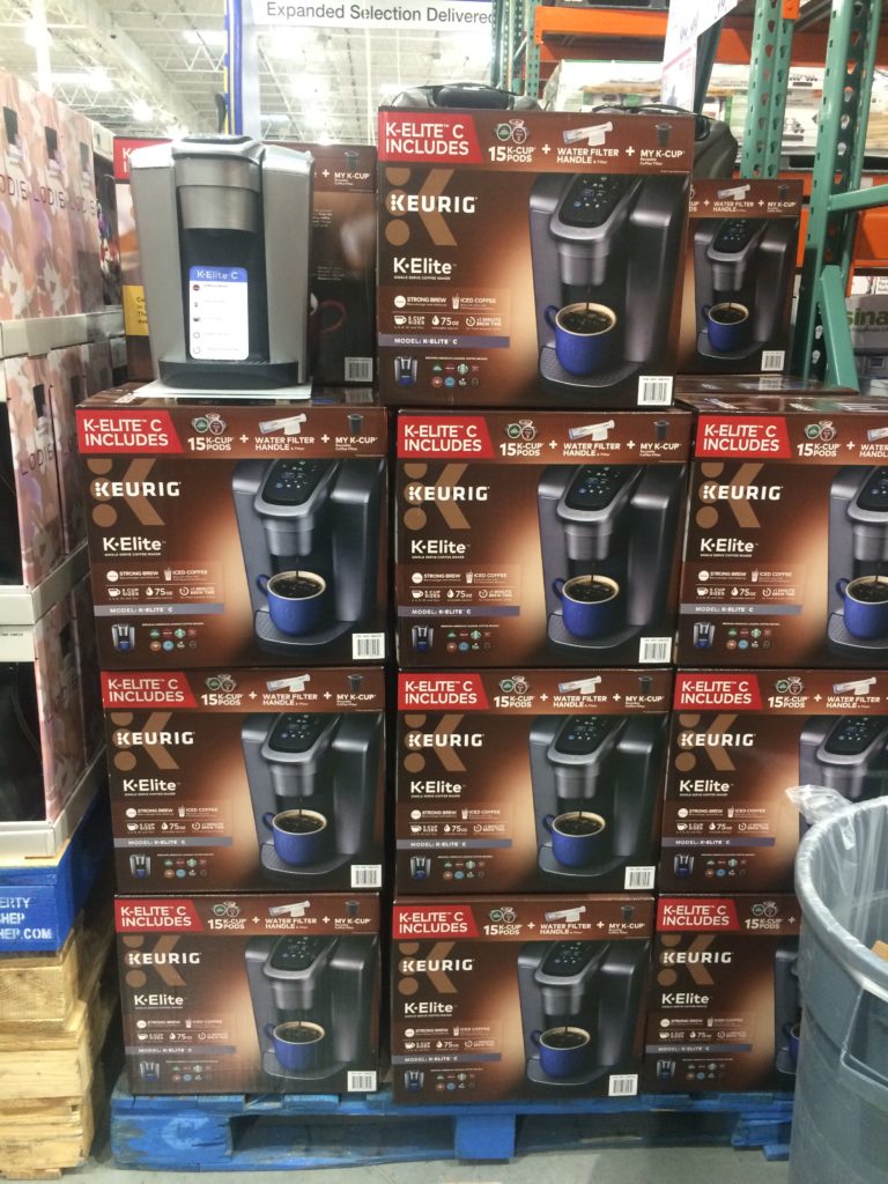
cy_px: 592
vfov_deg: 61.7
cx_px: 444
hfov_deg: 48.2
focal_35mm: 29
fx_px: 992
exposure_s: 1/33
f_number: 2.2
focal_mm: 4.15
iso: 250
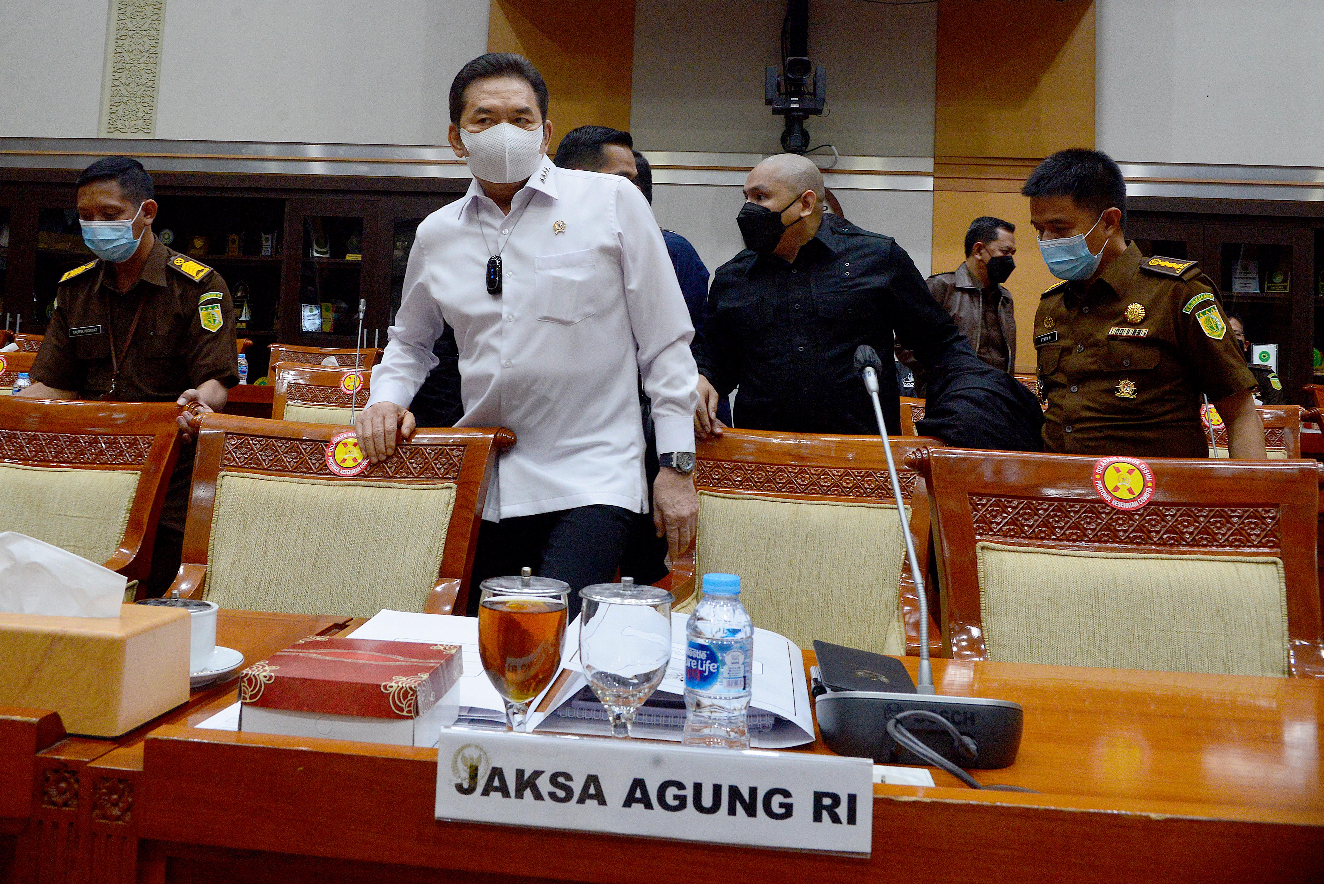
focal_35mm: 23
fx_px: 846
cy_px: 442
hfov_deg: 76.1
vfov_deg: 55.2
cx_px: 662
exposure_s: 1/125
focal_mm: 23
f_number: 8
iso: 3200
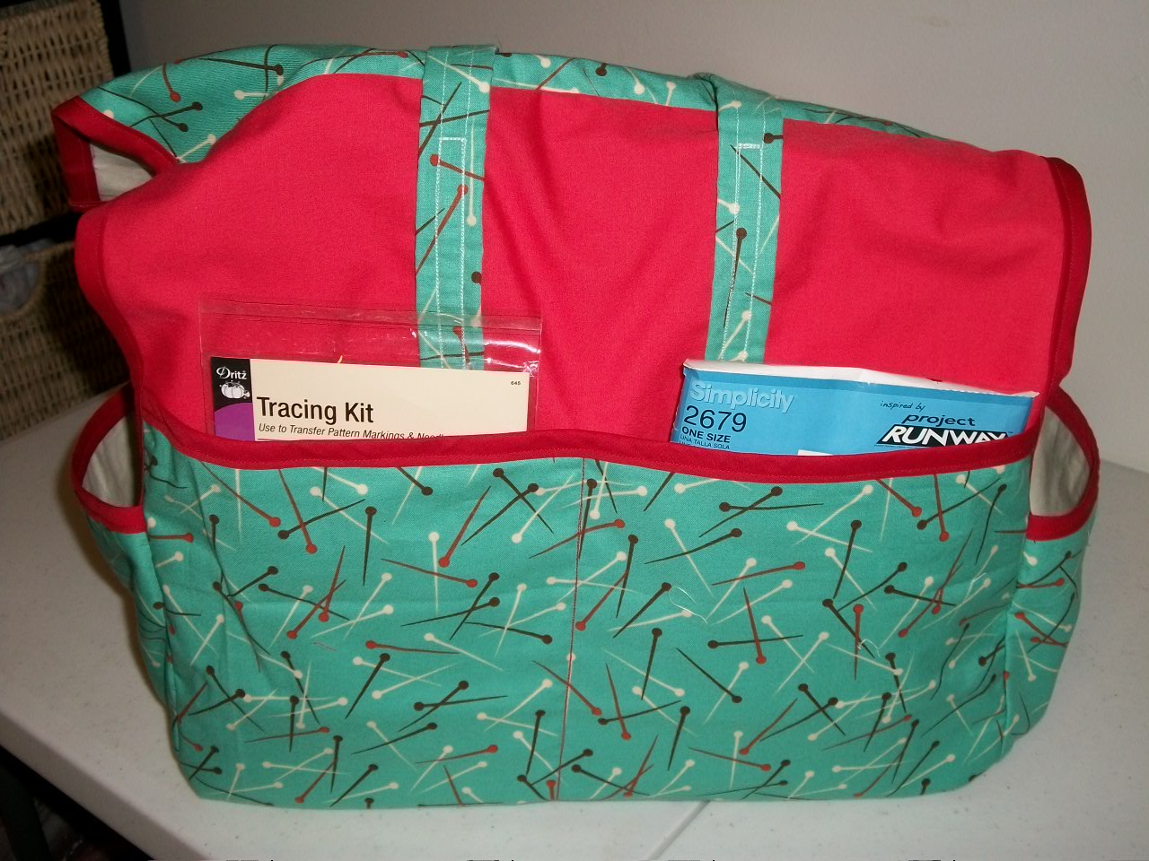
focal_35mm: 40
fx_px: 1328
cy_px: 430
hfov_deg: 46.8
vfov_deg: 36.0
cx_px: 574
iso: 80
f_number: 3.2
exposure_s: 1/40
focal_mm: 7.1
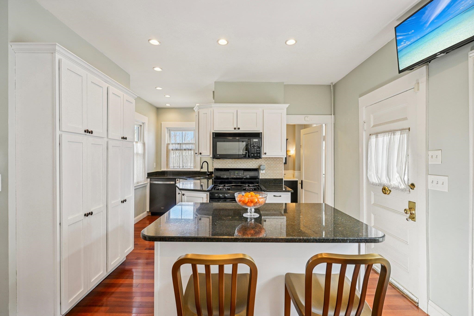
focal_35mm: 16
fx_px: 211
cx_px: 237
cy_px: 158
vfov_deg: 73.7
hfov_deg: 96.7
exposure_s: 1/25
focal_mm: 16
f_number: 8
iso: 400
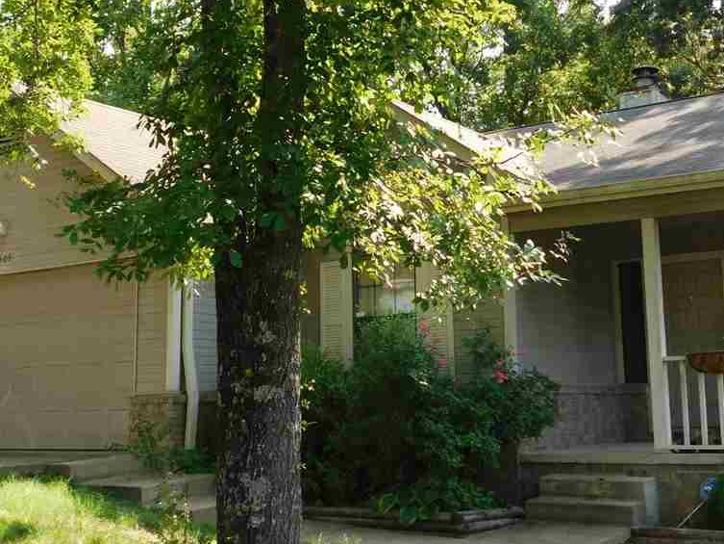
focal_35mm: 51
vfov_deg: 28.5
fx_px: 1067
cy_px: 206
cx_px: 431
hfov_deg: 37.4
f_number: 3.2
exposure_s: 1/320
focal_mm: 5.3
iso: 125
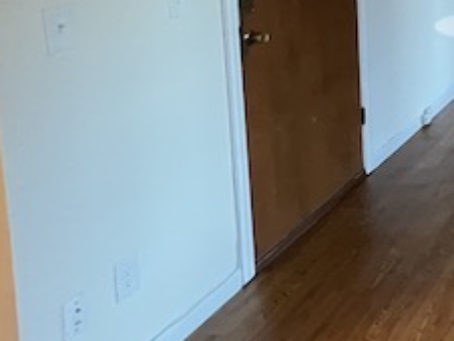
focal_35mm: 46
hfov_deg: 24.1
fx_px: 604
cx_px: 775
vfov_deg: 29.0
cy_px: -22
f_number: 1.8
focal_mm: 1.57
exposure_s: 1/60
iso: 500
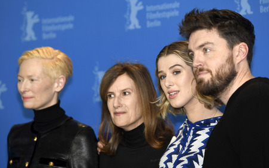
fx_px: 1275
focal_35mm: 174
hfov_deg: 12.0
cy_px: 88
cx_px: 134
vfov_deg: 7.5
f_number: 3.5
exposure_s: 1/320
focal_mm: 170
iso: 800
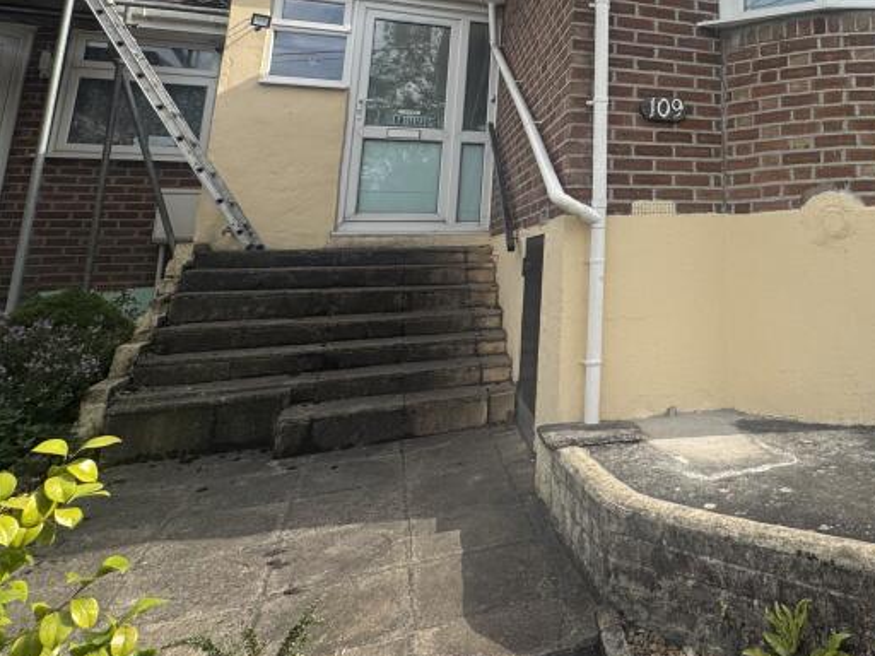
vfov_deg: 46.4
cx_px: 762
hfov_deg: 56.2
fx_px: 708
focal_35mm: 28
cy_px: 108
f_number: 2.2
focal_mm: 2.22
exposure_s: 1/1160
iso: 40
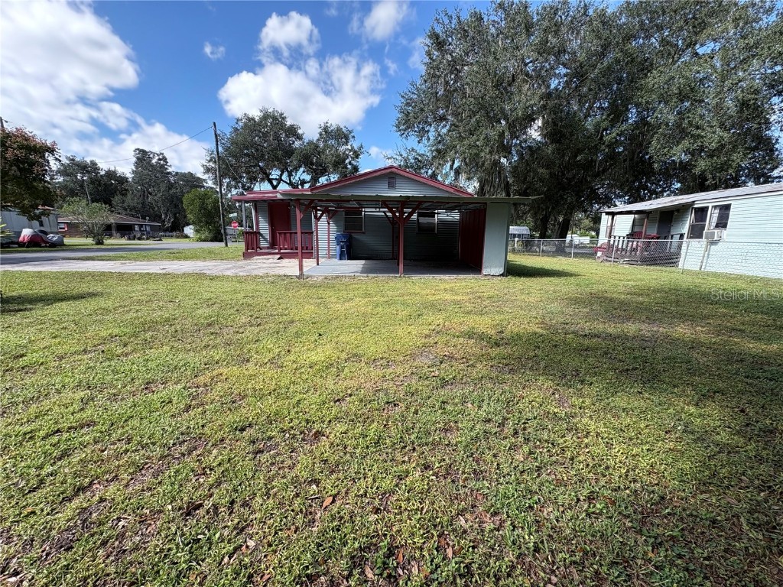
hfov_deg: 102.1
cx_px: 392
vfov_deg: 85.7
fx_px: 317
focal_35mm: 14
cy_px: 294
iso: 40
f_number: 2.2
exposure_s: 1/476
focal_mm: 2.22
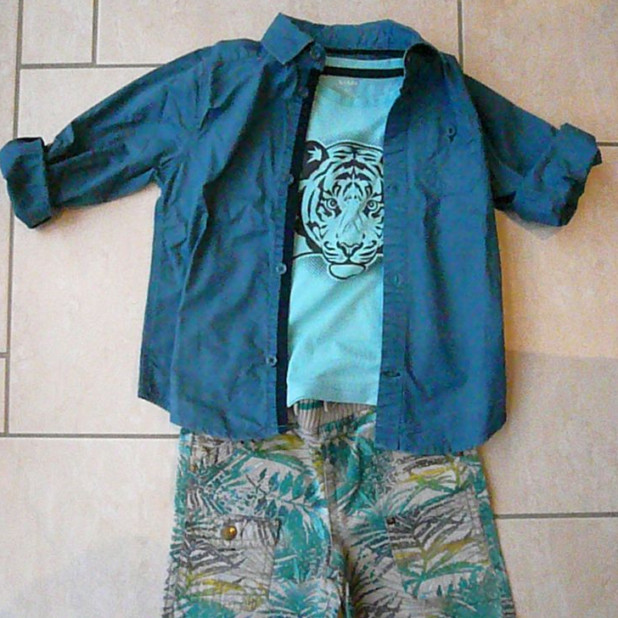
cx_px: 315
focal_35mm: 34
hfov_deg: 48.4
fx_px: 687
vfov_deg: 48.4
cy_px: 344
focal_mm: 4.6
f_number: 2.8
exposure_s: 1/250
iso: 3200
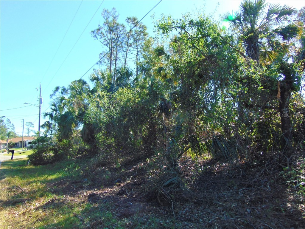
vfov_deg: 54.9
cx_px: 152
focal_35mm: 25
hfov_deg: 69.4
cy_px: 114
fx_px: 220
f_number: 3
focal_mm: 4.5
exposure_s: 1/500
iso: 80
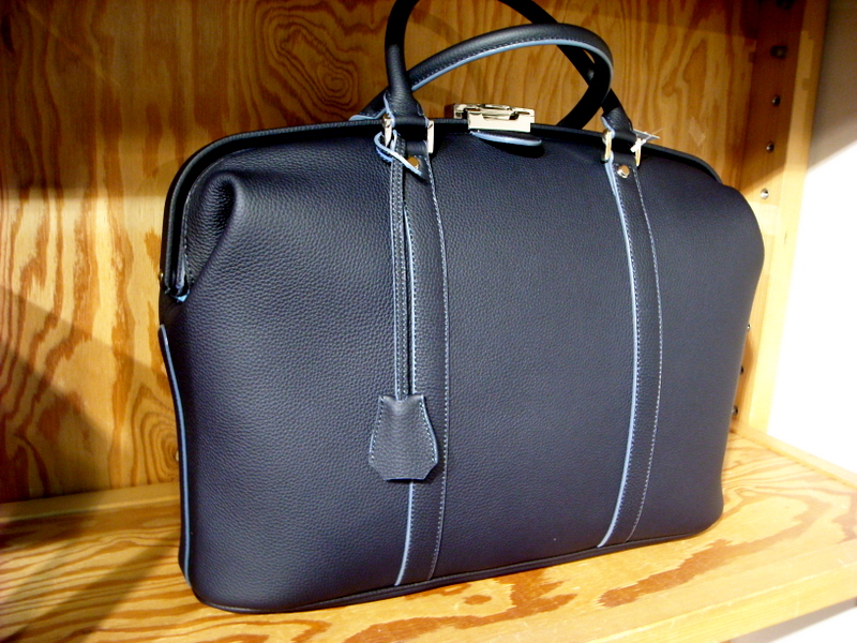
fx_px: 867
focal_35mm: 35
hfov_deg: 52.6
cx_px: 428
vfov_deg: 40.7
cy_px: 322
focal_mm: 5.7
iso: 400
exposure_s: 1/9
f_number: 2.8
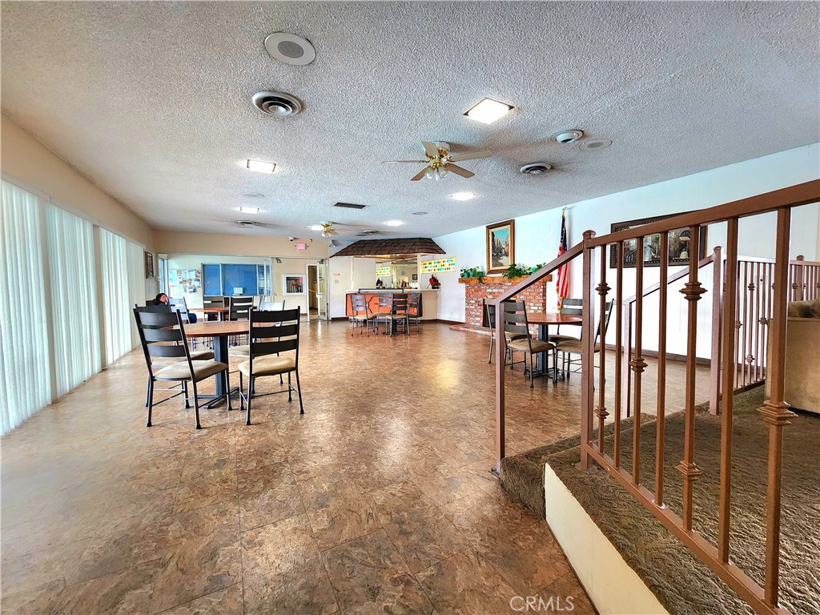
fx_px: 308
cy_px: 308
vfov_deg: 89.9
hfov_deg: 106.2
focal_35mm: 13
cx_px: 410
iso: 400
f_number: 2.2
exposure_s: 1/60.2
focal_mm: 2.2
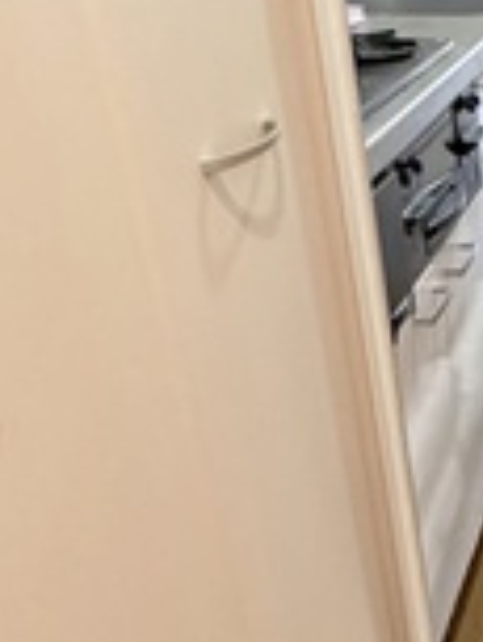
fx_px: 1189
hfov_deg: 19.3
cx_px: 779
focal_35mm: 64
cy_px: 432
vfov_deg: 30.0
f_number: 2.2
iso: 250
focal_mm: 2.22
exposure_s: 1/50
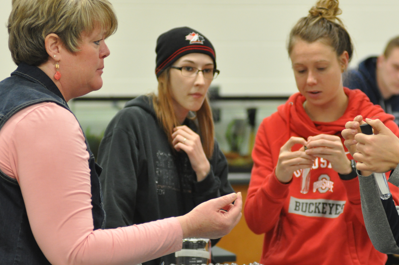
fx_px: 1760
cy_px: 152
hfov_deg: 12.9
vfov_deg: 8.6
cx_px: 237
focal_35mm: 159
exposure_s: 1/160
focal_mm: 80
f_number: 3.5
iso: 1250
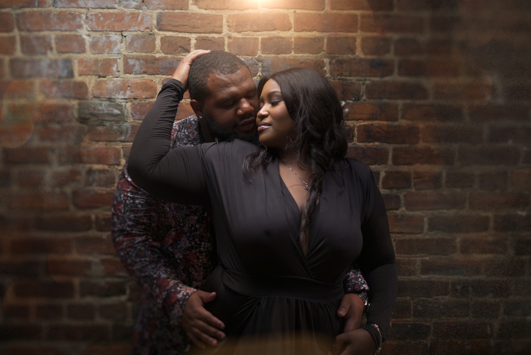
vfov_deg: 25.5
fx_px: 782
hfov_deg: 37.5
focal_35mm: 53
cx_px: 266
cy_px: 178
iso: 320
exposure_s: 1/180
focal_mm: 35
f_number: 1.4
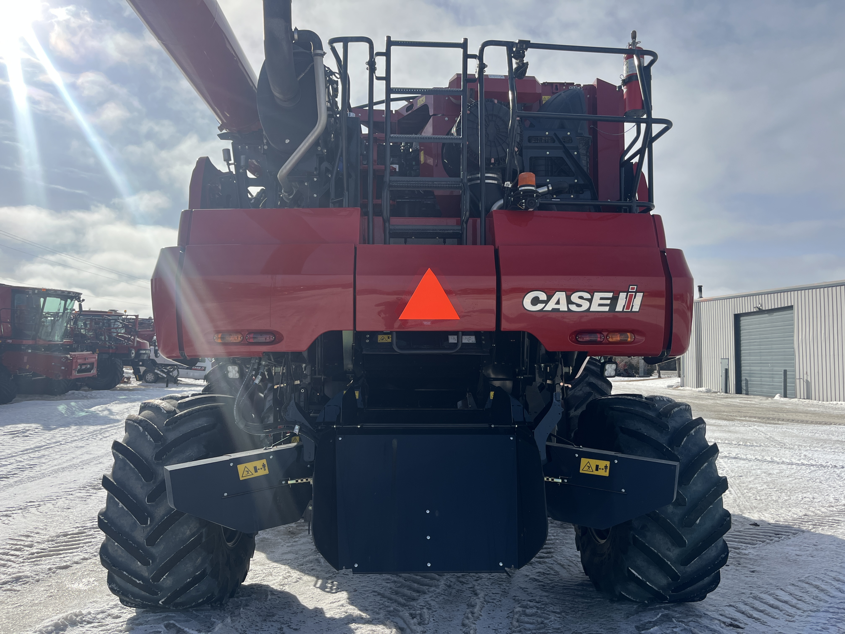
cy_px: 317
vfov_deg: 53.1
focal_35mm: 26
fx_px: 635
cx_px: 422
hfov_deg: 67.3
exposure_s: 1/4854
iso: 50
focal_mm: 5.1
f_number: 1.6
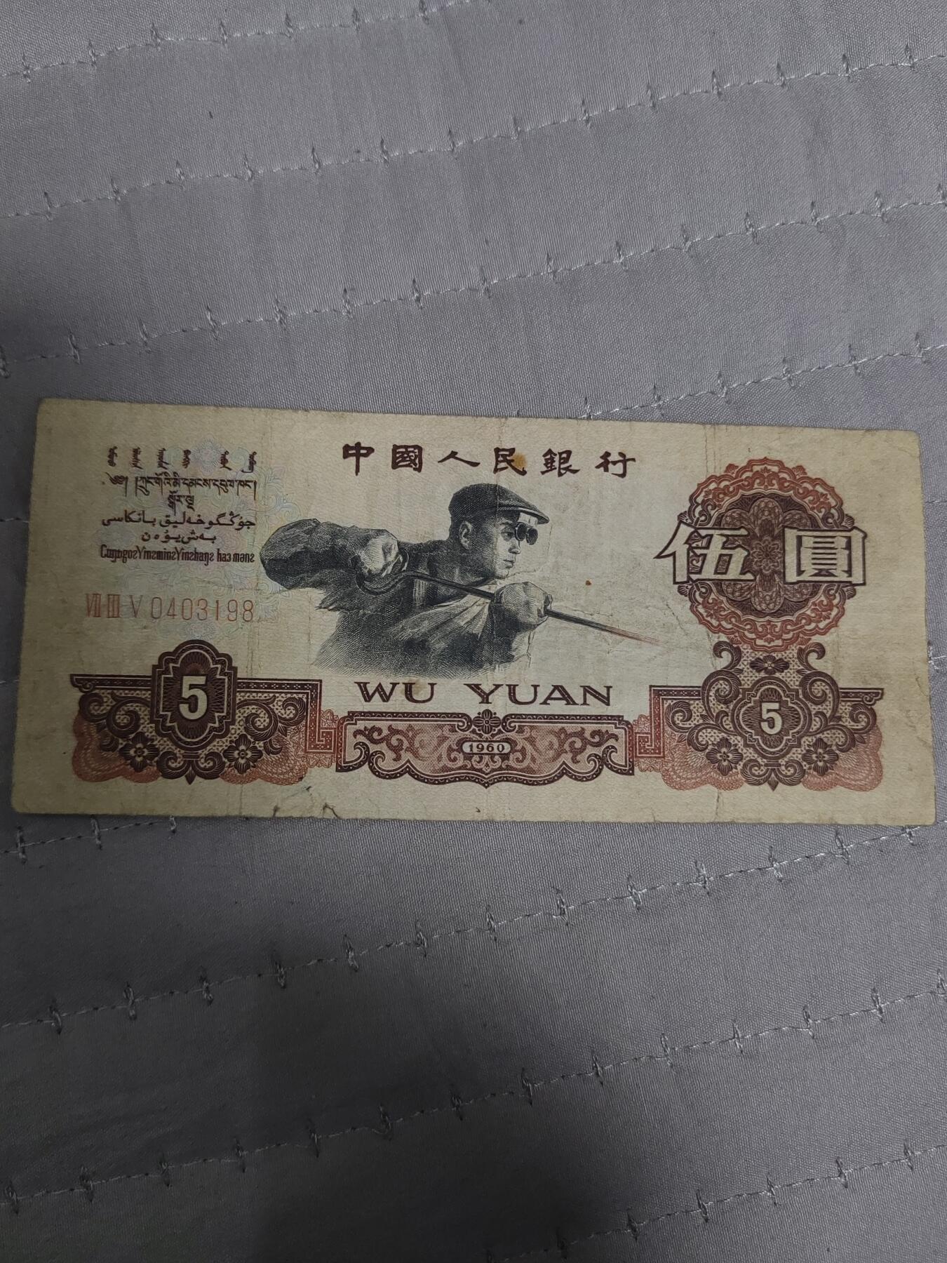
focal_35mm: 27
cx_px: 474
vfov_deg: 65.3
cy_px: 632
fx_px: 985
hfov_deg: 51.4
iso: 250
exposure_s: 1/33.3
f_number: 1.9
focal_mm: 5.52
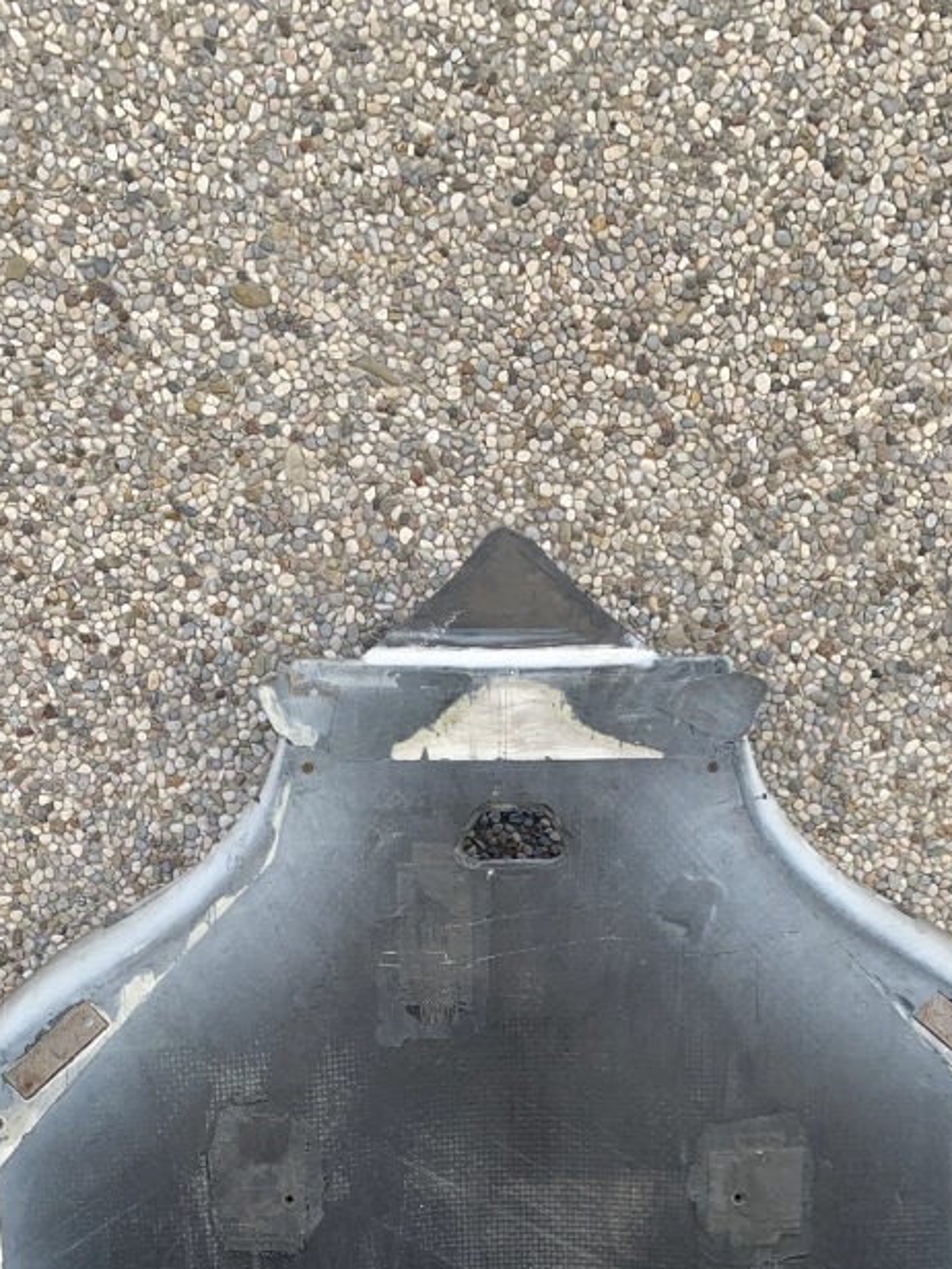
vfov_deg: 39.6
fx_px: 1650
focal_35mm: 45
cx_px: 486
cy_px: 1097
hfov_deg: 32.2
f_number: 1.8
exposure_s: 1/431
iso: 25
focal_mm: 4.25
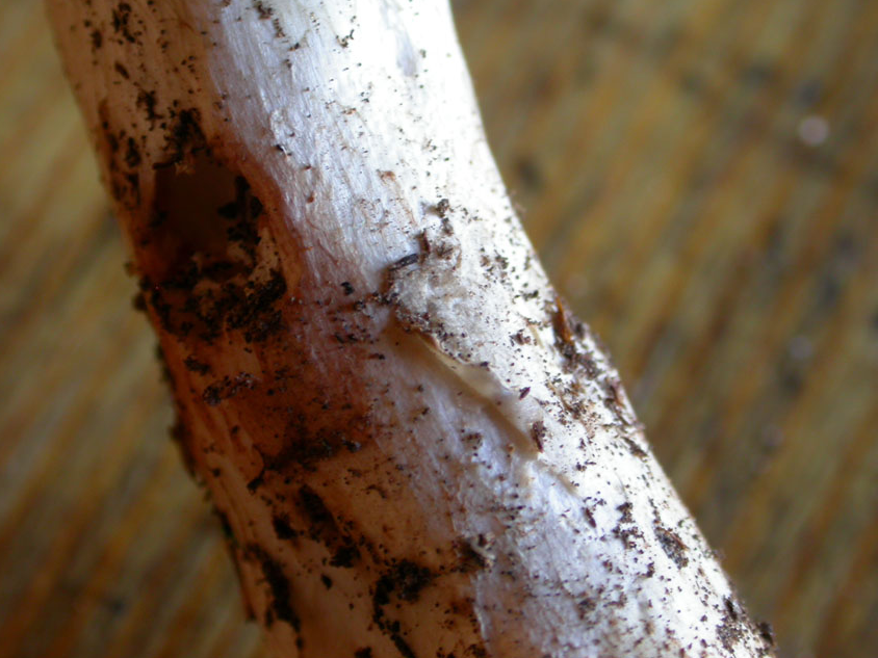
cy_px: 328
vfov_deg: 10.4
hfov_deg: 13.9
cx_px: 438
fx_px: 3602
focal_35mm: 142
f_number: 4.8
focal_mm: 29.3
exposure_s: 1/15.1
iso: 100
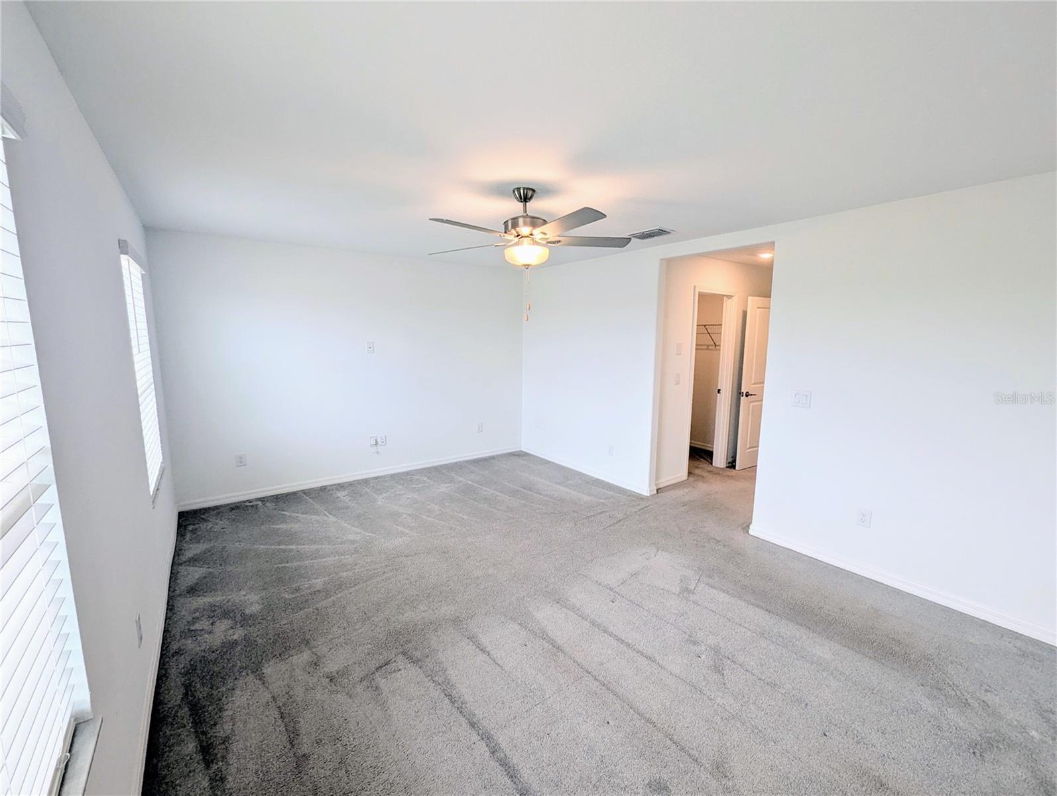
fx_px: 397
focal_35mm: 13
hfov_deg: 106.1
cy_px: 398
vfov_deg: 90.1
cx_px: 528
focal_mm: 1.95
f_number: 2.2
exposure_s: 1/120
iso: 50
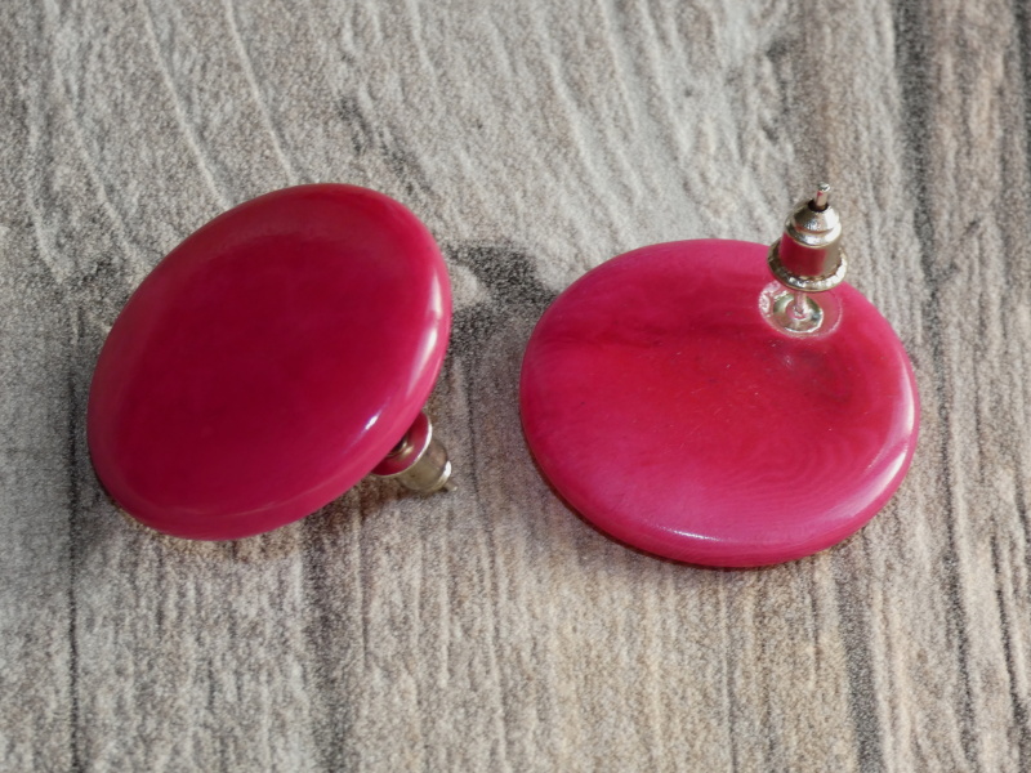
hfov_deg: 14.6
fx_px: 4021
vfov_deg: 11.0
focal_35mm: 135
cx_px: 516
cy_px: 386
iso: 160
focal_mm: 24.2
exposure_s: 1/60
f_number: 5.3
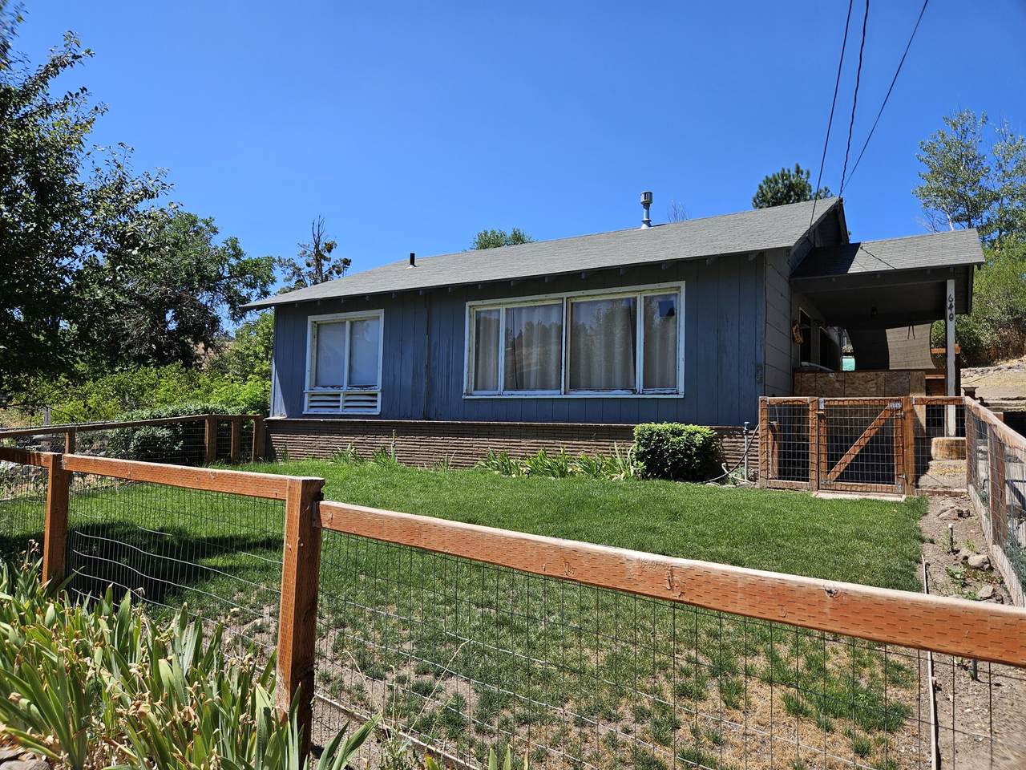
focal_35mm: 23
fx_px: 682
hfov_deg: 73.9
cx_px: 513
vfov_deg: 58.9
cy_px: 385
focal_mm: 5.4
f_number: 1.8
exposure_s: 1/1525
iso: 32
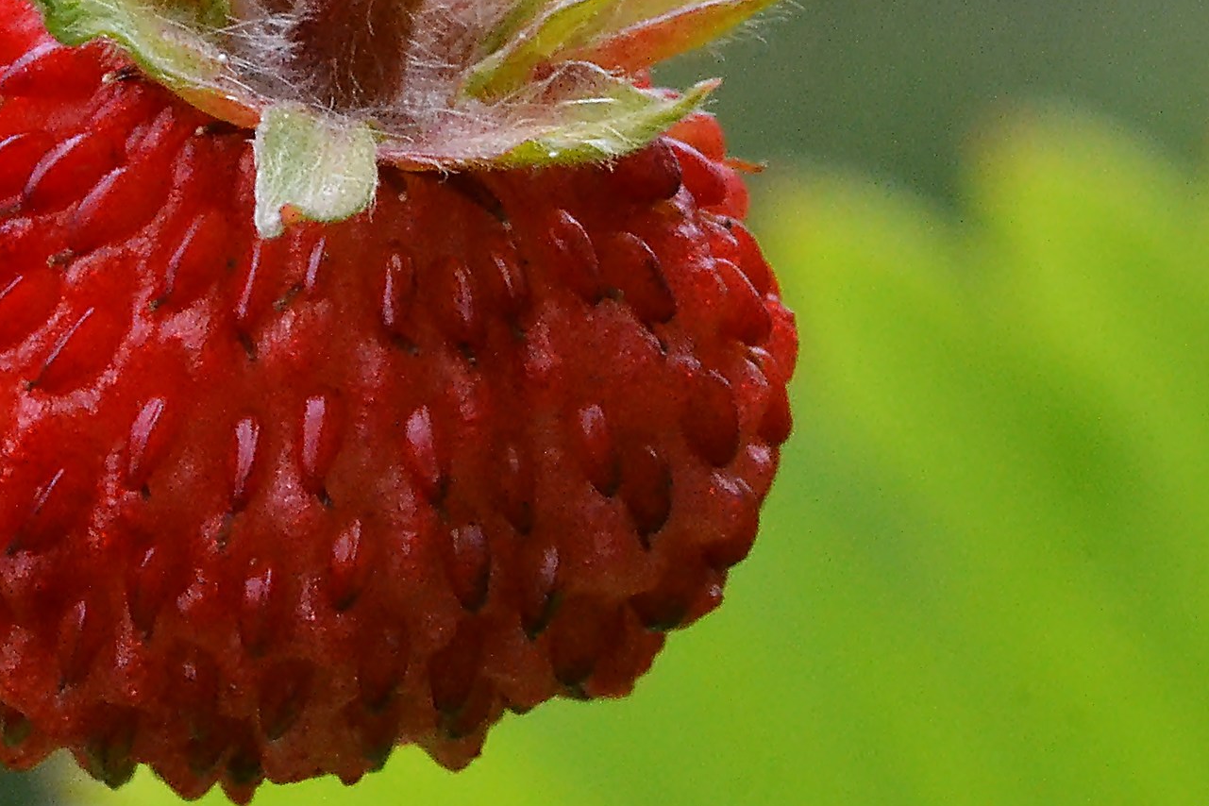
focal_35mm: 253
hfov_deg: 8.1
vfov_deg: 5.4
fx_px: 8496
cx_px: 710
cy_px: 132
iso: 3200
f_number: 25
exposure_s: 1/200
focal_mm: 90
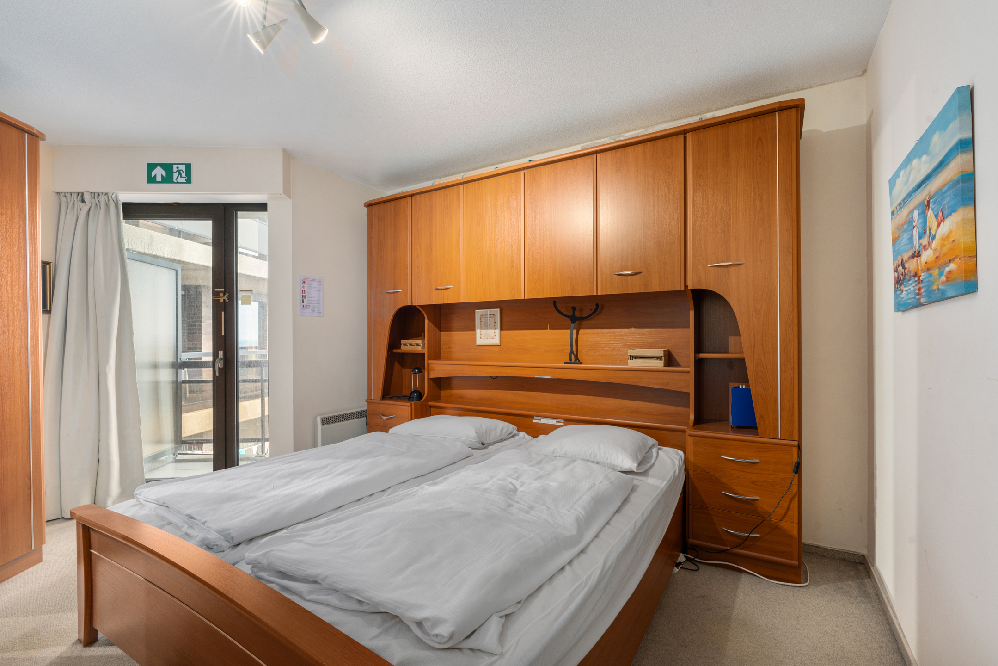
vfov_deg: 73.8
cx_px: 499
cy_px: 333
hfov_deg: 96.7
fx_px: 444
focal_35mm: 16
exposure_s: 2.5
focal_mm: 16
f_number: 11
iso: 320
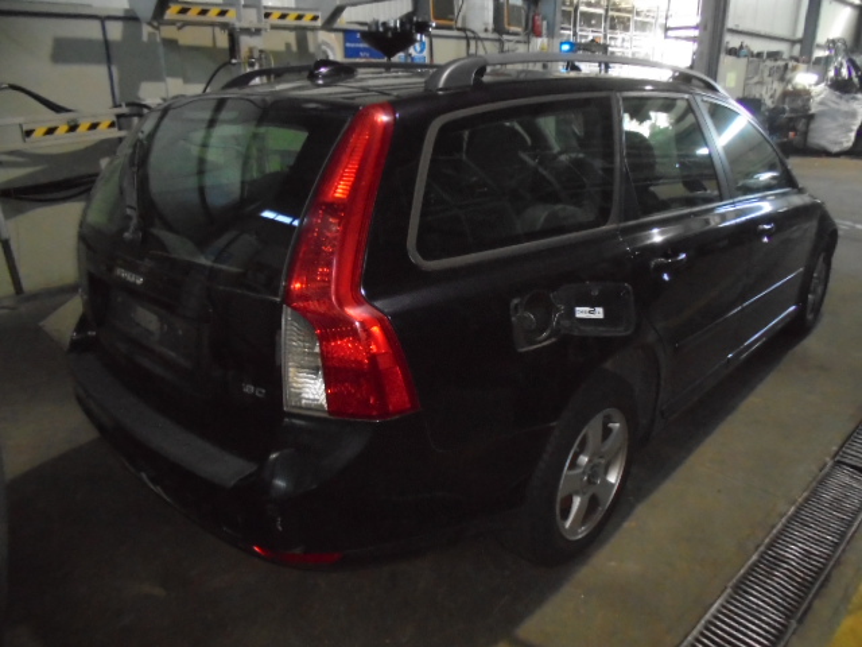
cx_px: 431
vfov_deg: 53.1
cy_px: 324
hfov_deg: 67.3
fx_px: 647
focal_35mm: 26
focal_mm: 4.6
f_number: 3.5
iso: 800
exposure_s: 1/30
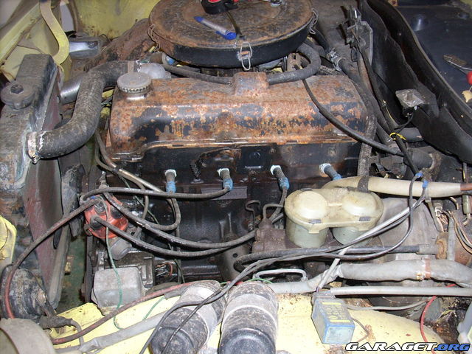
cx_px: 236
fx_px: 505
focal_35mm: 37
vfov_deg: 38.7
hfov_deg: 50.1
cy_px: 177
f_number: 2.8
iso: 100
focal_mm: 6.2
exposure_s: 1/60
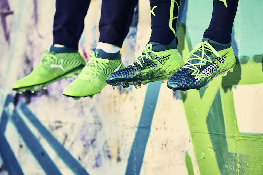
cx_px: 144
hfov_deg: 11.7
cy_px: 77
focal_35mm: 175
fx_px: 1278
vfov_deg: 7.8
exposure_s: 1/2000
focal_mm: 140
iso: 640
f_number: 3.5
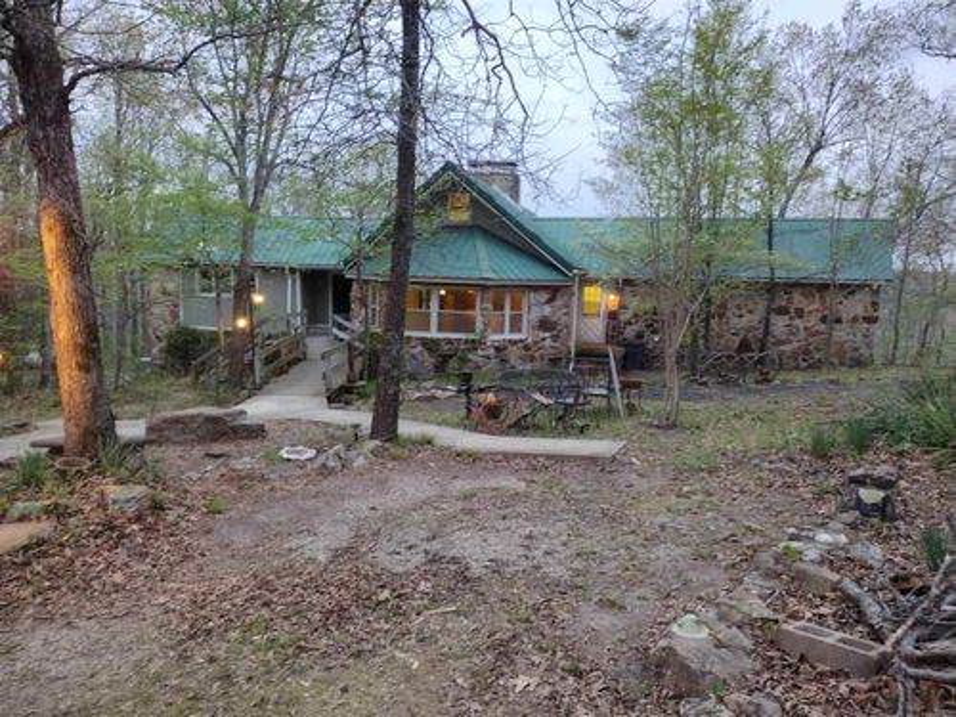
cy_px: 358
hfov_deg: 65.3
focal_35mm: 27
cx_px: 478
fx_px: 746
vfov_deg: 51.4
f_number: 1.7
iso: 353
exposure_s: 1/40
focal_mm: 4.71
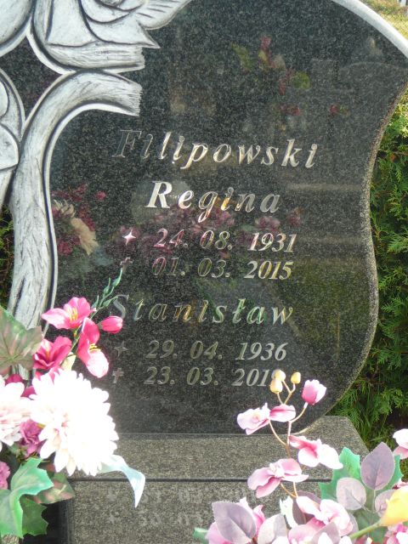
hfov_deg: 24.0
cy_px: 272
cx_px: 204
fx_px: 959
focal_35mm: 61
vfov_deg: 31.7
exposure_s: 1/125
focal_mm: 9.1
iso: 80
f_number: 3.6
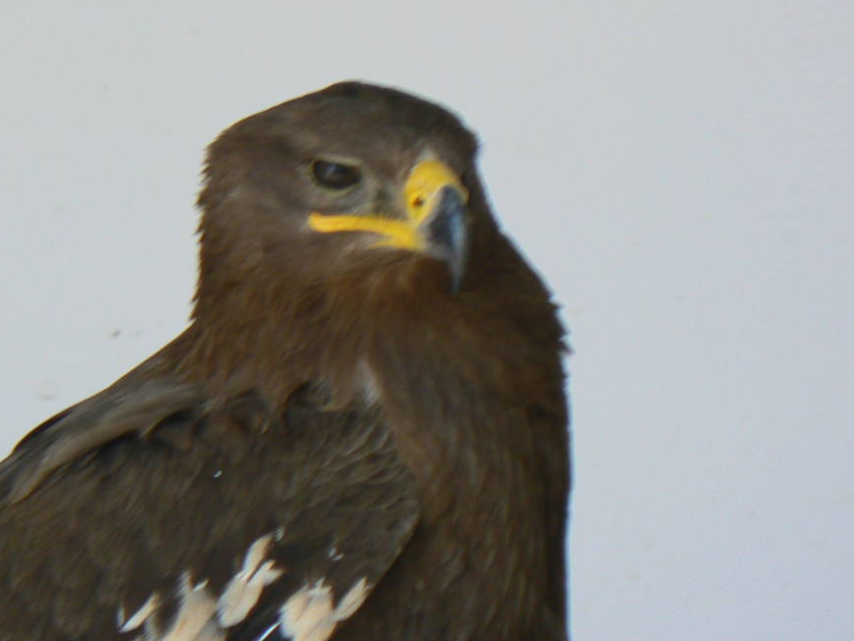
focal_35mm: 483
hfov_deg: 4.1
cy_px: 521
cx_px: 85
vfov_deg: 3.1
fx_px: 11918
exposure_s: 1/80
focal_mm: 43.3
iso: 80
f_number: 4
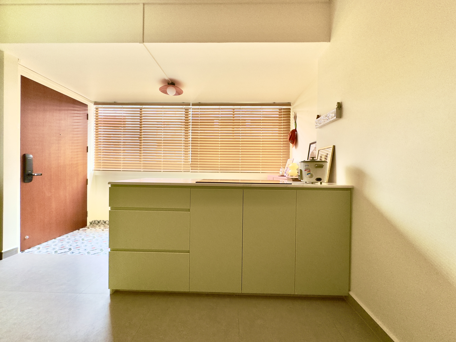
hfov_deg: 102.1
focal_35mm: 14
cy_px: 171
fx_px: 184
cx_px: 228
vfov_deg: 85.7
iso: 100
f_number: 2.2
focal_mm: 2.22
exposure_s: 1/99
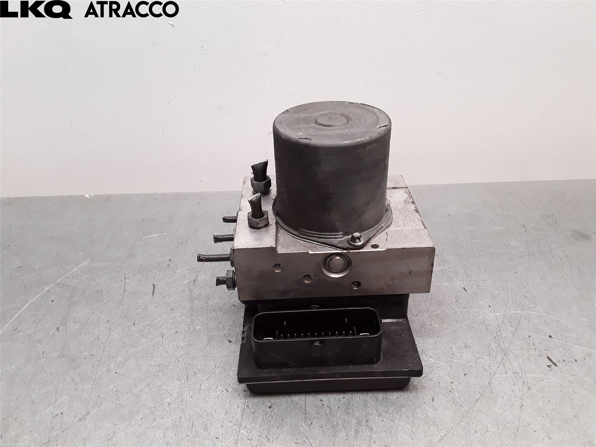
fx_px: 482
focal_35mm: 28
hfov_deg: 63.4
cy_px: 224
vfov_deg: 49.7
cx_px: 298
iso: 100
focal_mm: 2.91
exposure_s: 1/105
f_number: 1.9
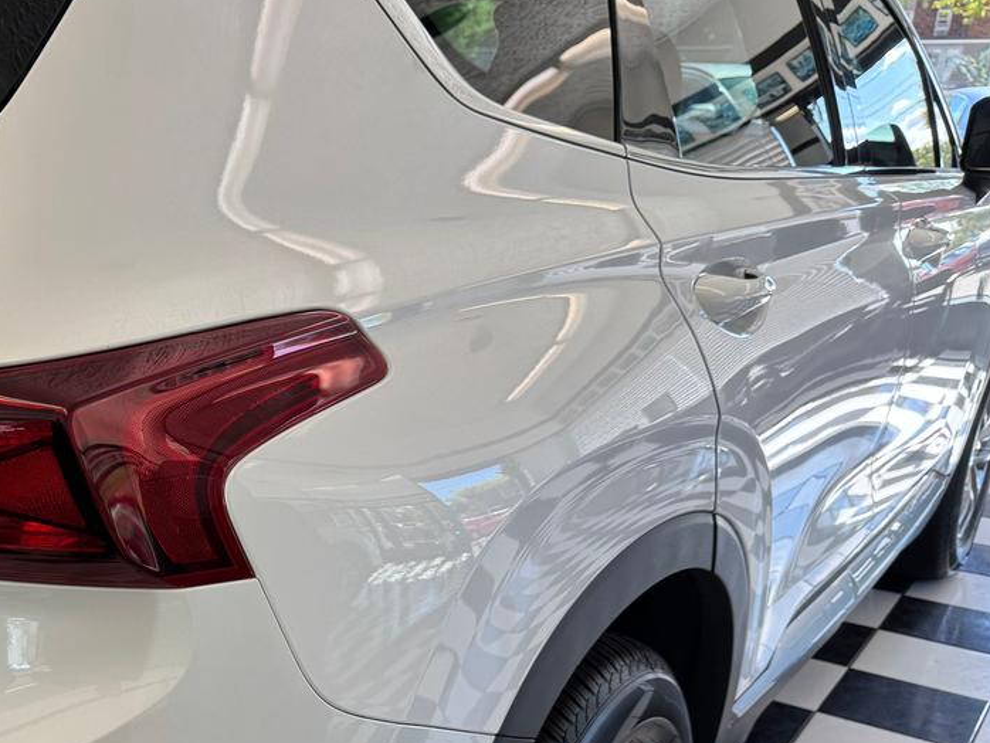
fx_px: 1259
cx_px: 155
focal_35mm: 44
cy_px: 581
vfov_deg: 32.1
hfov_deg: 40.6
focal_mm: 6.76
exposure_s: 1/237
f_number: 1.78
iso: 64
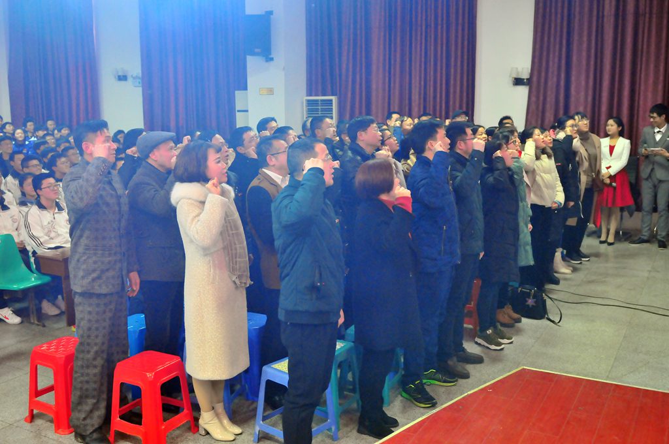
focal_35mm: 36
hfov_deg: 53.2
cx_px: 334
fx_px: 668
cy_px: 222
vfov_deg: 36.8
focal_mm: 24
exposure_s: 1/100
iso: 1600
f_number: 2.8
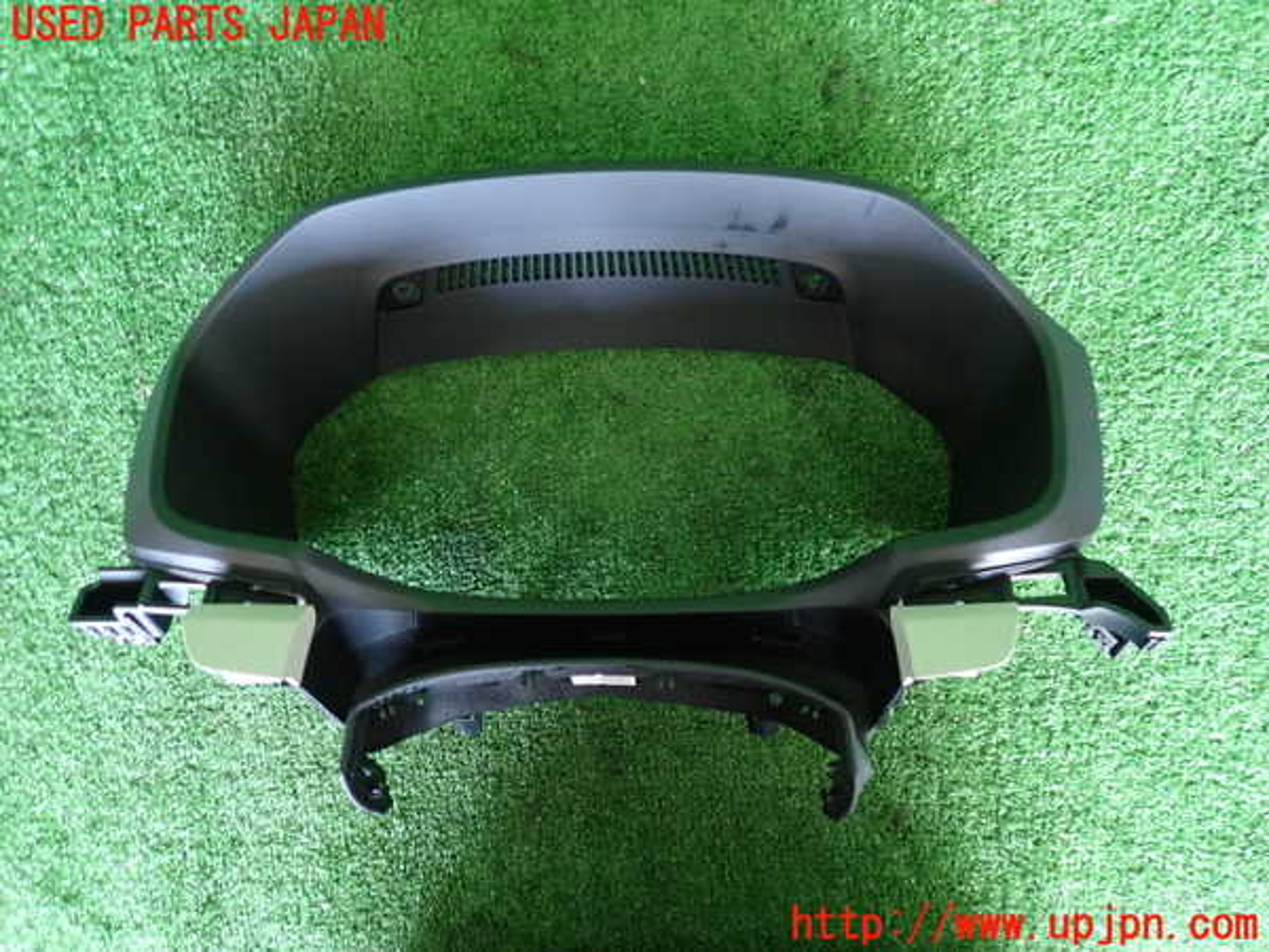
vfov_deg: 54.9
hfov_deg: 69.4
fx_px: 916
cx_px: 634
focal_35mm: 25
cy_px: 476
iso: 640
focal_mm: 4.5
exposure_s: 1/30
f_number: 2
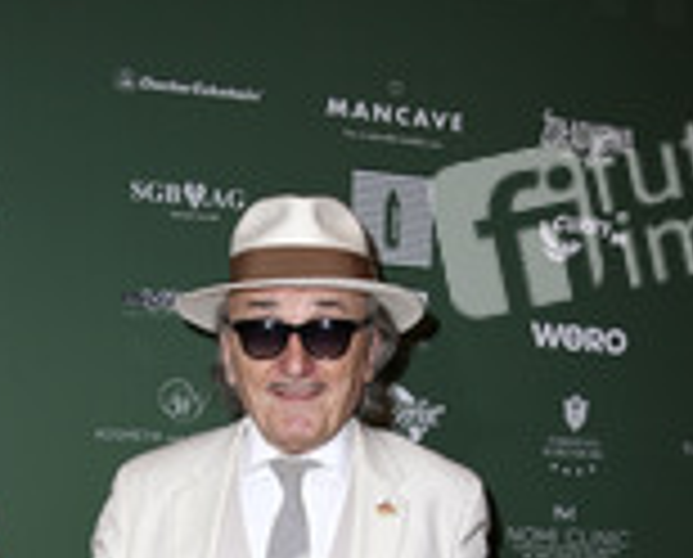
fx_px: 1398
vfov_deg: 19.2
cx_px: 252
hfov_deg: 27.7
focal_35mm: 68
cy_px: 886
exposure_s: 1/160
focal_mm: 28
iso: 500
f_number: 5.6
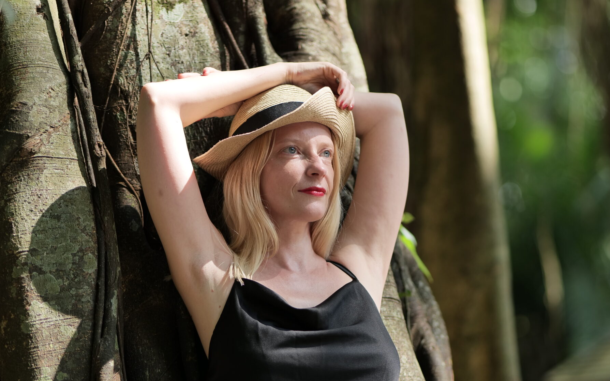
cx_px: 360
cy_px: 215
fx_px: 2061
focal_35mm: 124
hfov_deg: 16.8
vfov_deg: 10.6
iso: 100
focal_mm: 85
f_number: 1.8
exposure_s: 1/320
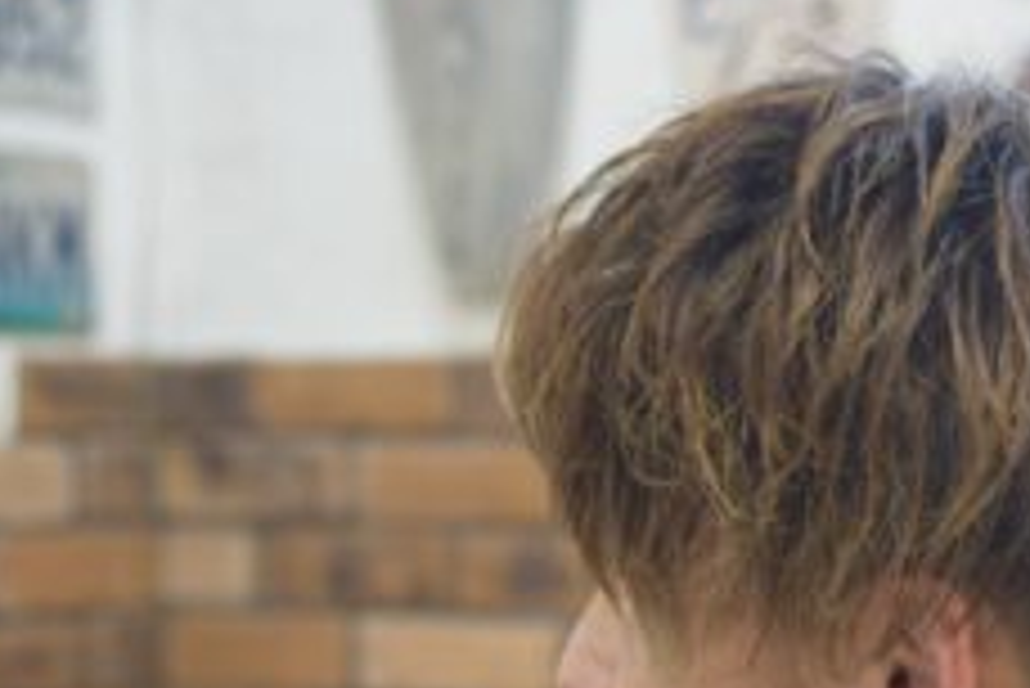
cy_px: 549
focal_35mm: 103
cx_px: 927
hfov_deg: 19.5
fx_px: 2948
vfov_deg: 13.3
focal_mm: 35
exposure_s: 1/60
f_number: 2.8
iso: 900
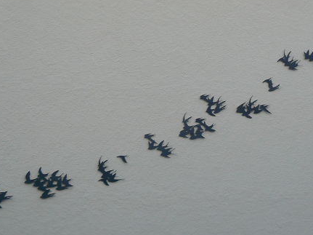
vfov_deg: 14.9
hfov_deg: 19.8
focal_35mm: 99
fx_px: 895
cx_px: 152
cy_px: 81
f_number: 3.2
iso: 80
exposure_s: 1/30
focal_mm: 10.2
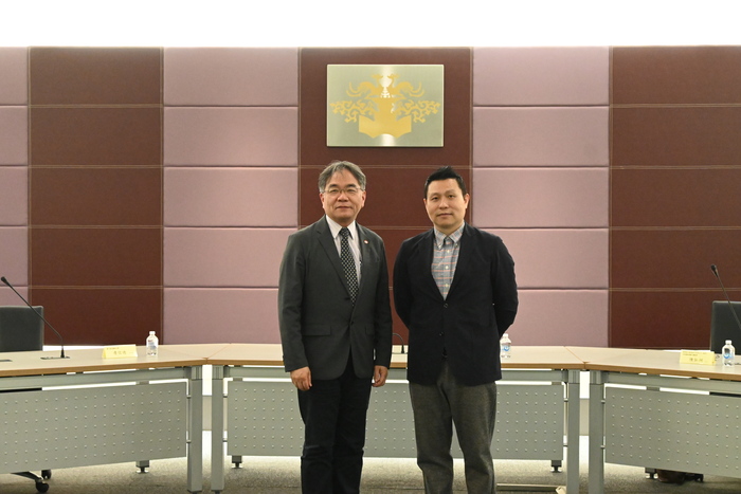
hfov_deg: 35.0
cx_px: 370
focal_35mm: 57
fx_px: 1173
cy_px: 247
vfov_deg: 23.8
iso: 5600
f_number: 5.6
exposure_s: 1/60
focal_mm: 38
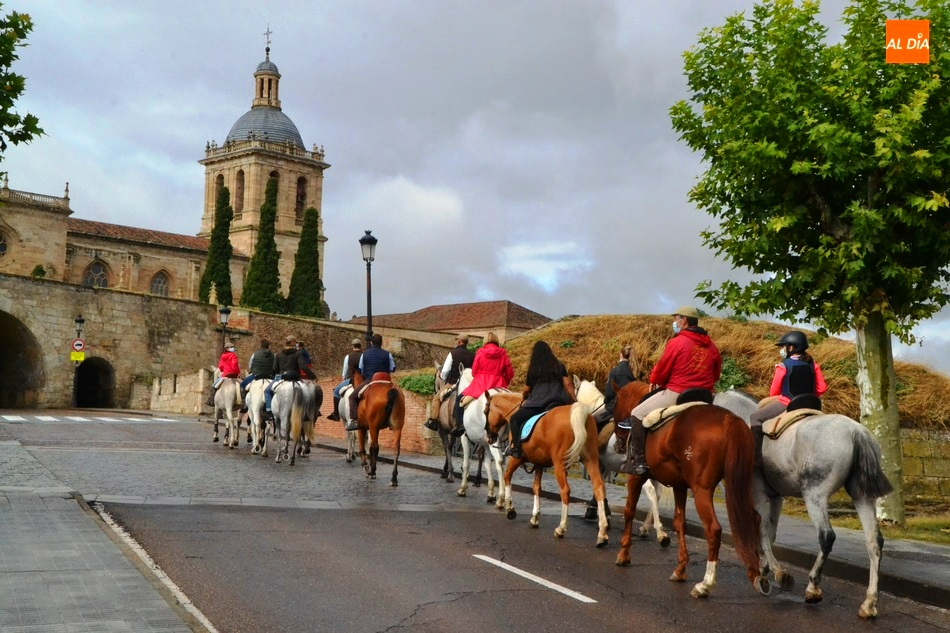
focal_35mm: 51
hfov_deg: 38.9
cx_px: 475
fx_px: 1346
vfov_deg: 26.5
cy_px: 316
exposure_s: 1/1600
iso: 3200
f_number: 20
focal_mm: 34
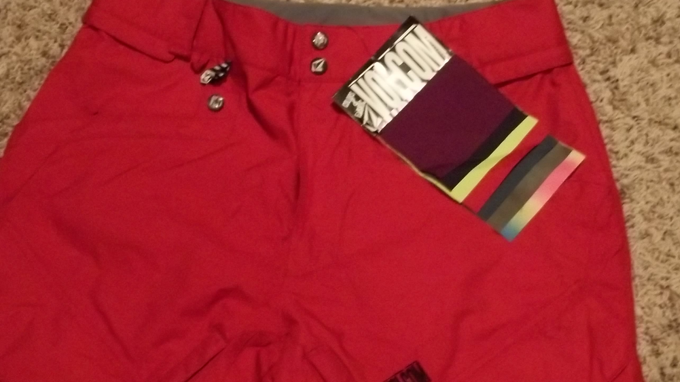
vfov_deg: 19.9
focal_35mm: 60
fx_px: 1082
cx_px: 313
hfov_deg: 34.9
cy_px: 292
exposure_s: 1/30
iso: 400
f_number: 3.3
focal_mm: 5.9
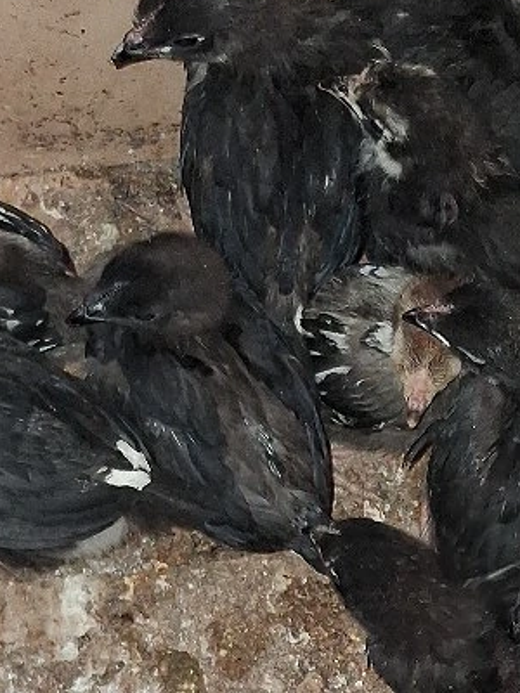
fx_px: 1803
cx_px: 475
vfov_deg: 21.5
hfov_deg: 16.2
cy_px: 547
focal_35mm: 90
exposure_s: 1/50
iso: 320
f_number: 1.8
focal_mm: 4
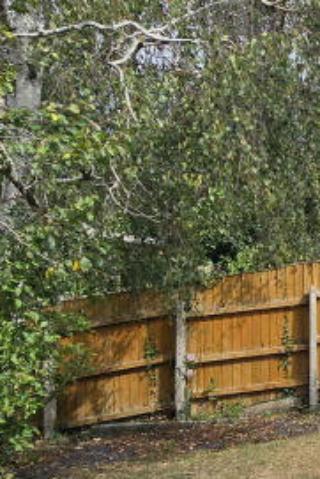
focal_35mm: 51
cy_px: 286
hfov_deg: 20.2
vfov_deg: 38.7
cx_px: 555
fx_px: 679
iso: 50
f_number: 2.2
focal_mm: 2.2
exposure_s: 1/2105
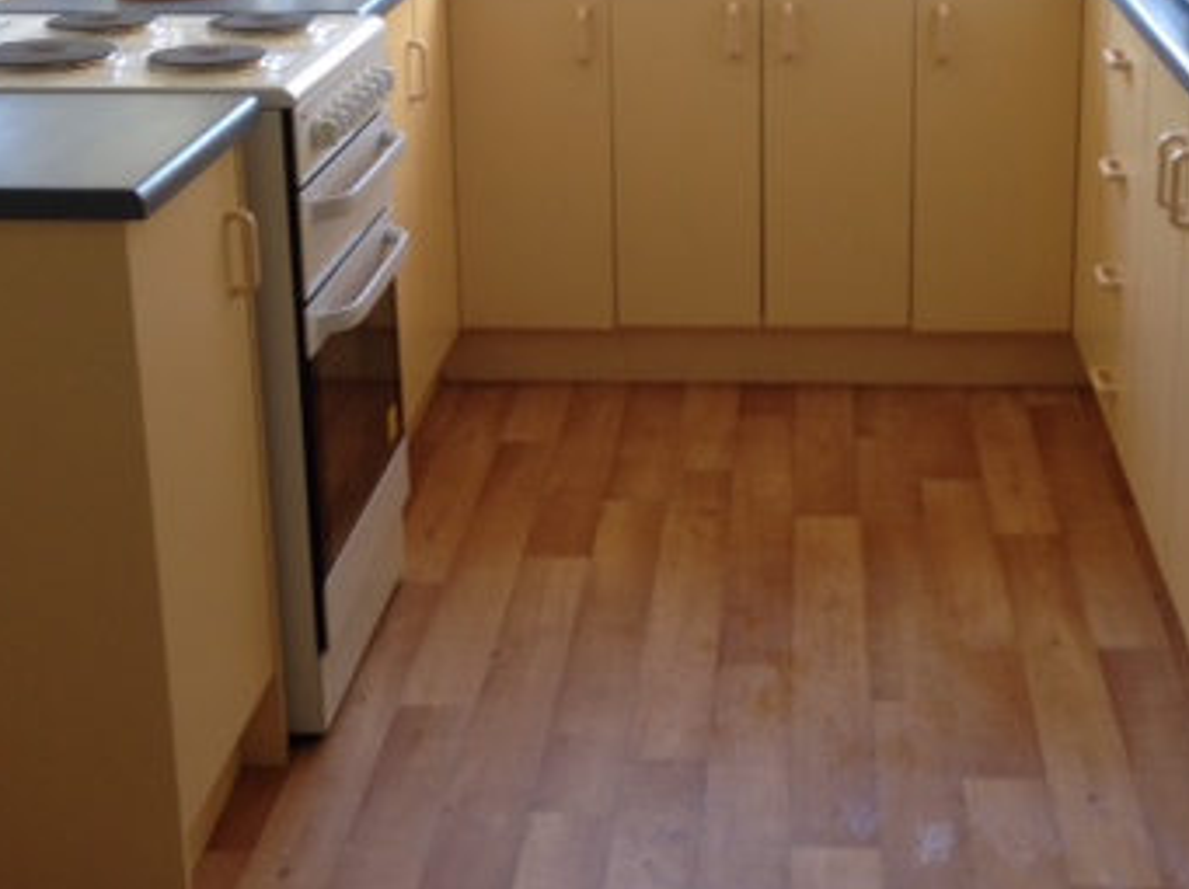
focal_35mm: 62
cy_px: 282
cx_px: 680
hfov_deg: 31.2
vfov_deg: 23.5
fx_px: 2127
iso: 50
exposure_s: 1/30
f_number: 2.4
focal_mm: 4.12
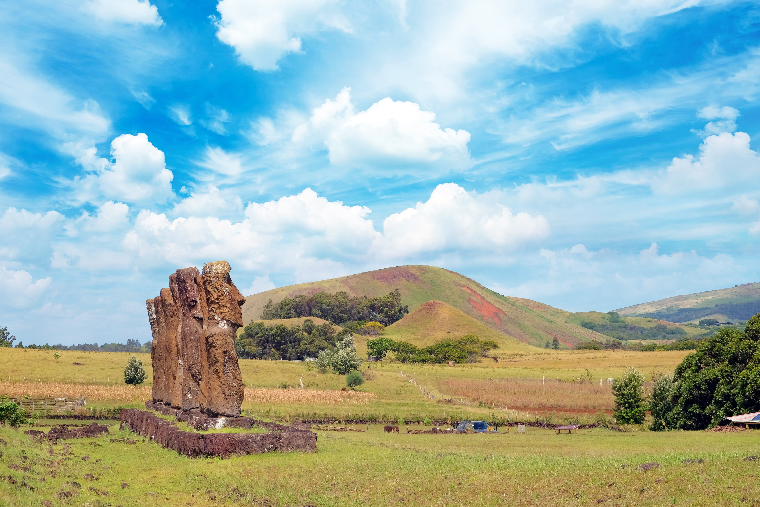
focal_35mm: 83
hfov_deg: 24.5
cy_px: 254
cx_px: 380
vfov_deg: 16.5
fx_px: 1752
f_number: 11
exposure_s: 1/400
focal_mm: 55
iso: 200
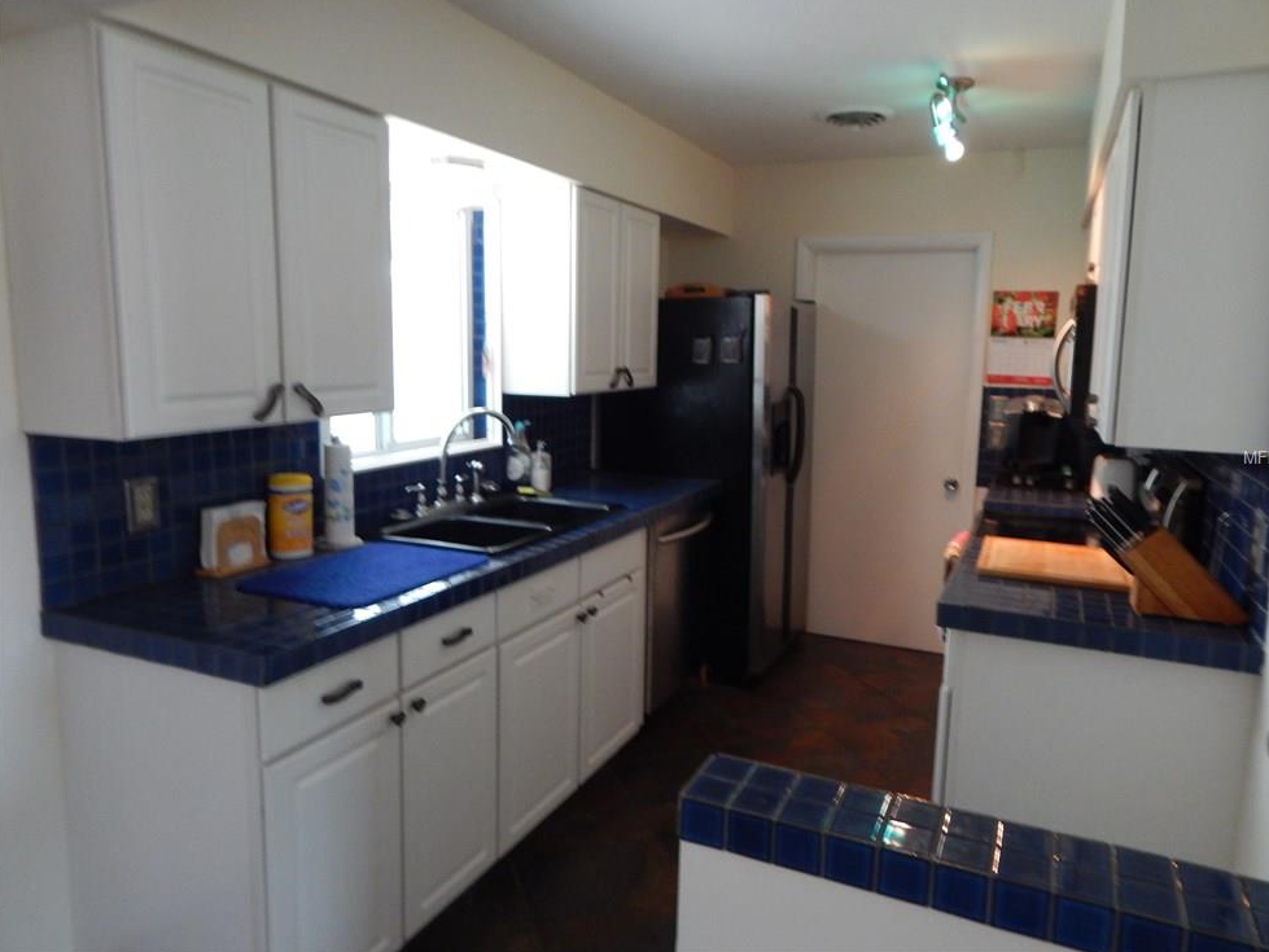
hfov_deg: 73.9
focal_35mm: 23
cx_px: 658
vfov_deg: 58.9
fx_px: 843
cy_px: 459
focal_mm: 4
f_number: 3
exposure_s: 1/30
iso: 360
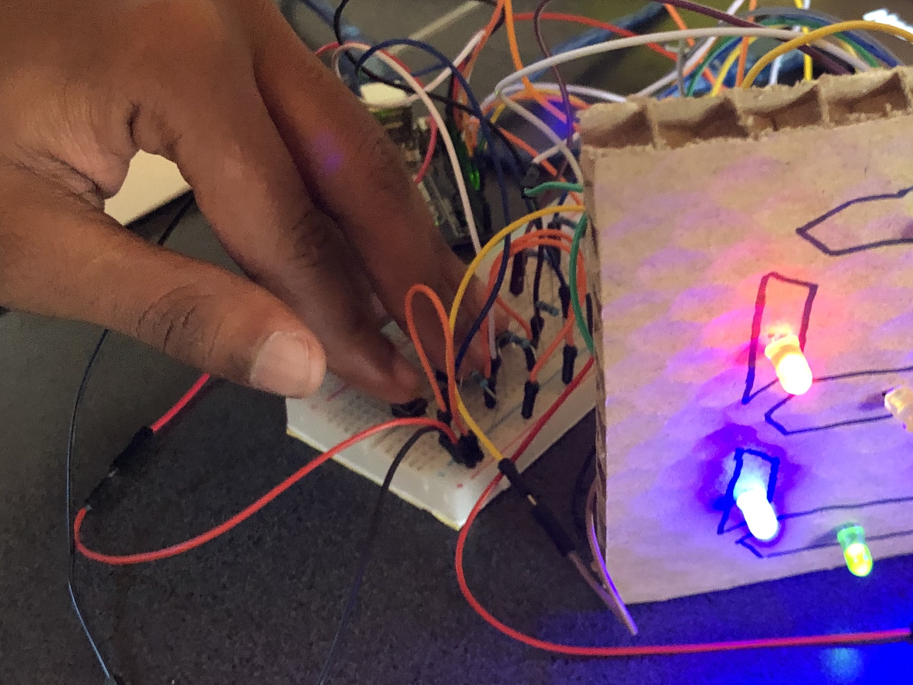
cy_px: 330
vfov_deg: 27.0
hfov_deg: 34.9
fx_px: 1424
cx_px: 660
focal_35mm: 54
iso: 100
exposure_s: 1/6
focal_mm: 4
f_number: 1.8
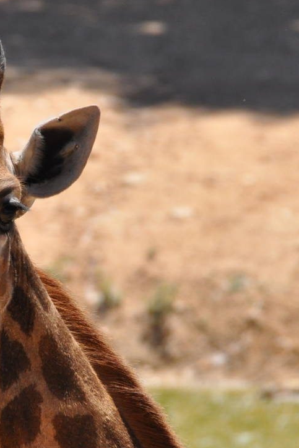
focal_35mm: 993
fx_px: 12364
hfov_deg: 1.4
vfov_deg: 2.1
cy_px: 266
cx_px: 18
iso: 1000
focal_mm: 300
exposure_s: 1/1600
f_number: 10
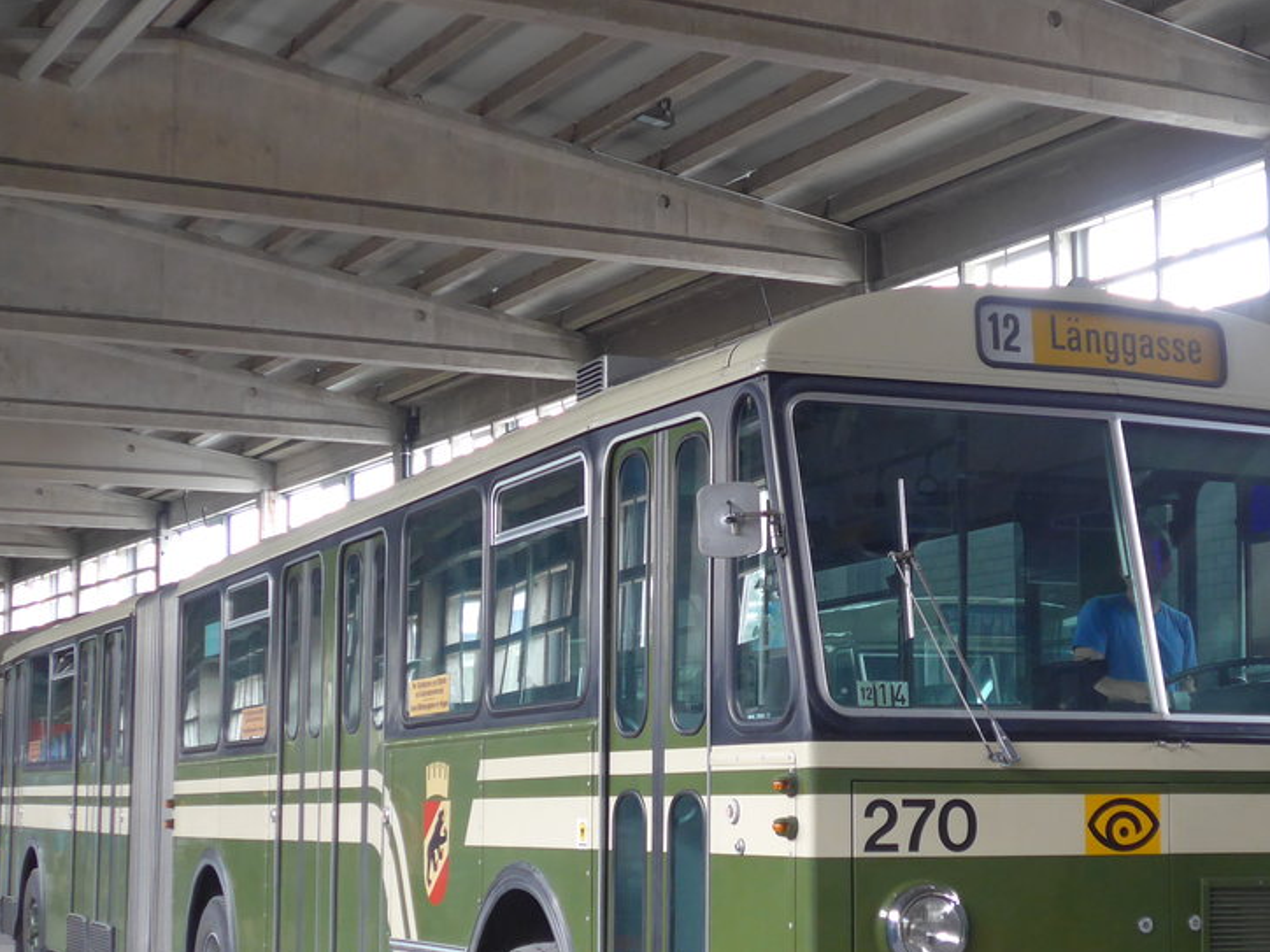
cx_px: 782
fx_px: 2495
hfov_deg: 28.5
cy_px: 573
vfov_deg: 21.6
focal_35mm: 68
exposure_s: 1/60
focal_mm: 8.4
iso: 250
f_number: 2.6
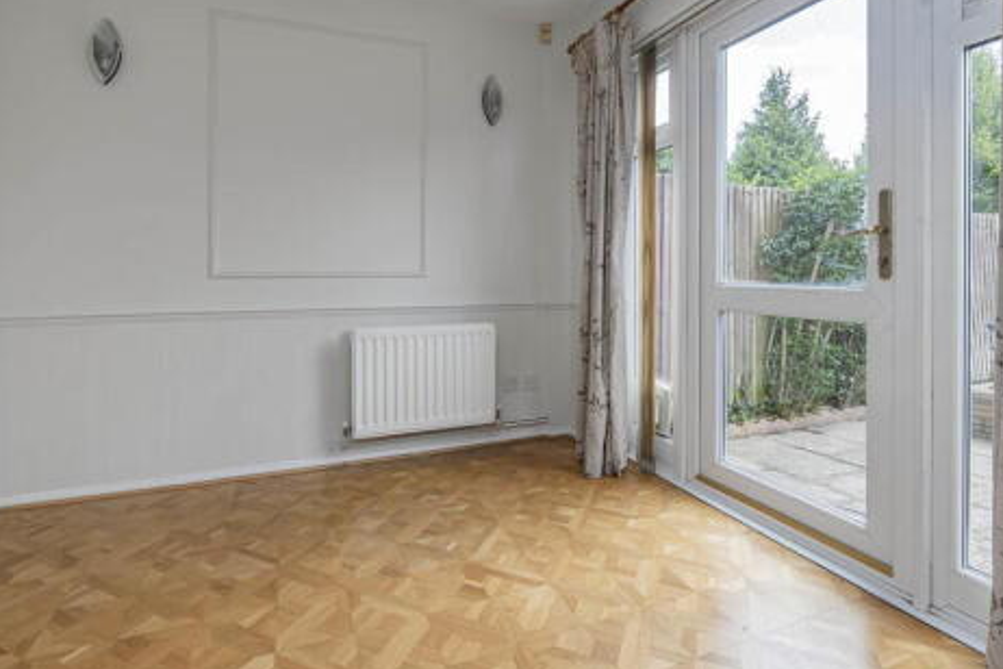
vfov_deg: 70.1
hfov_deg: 93.2
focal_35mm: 17
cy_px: 288
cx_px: 481
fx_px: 474
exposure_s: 1/60
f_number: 9
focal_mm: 12
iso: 320
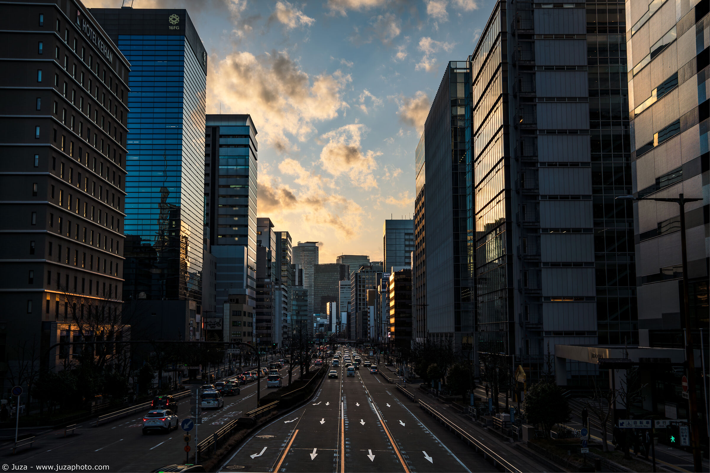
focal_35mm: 42
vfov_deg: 32.2
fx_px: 821
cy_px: 236
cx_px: 355
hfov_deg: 46.8
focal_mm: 41.6
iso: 100
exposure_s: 1/200
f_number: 11
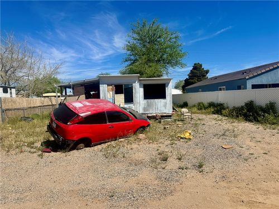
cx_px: 140
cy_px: 104
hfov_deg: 71.6
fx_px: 193
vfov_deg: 56.8
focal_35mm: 24
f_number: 1.78
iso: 80
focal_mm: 6.86
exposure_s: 1/7042
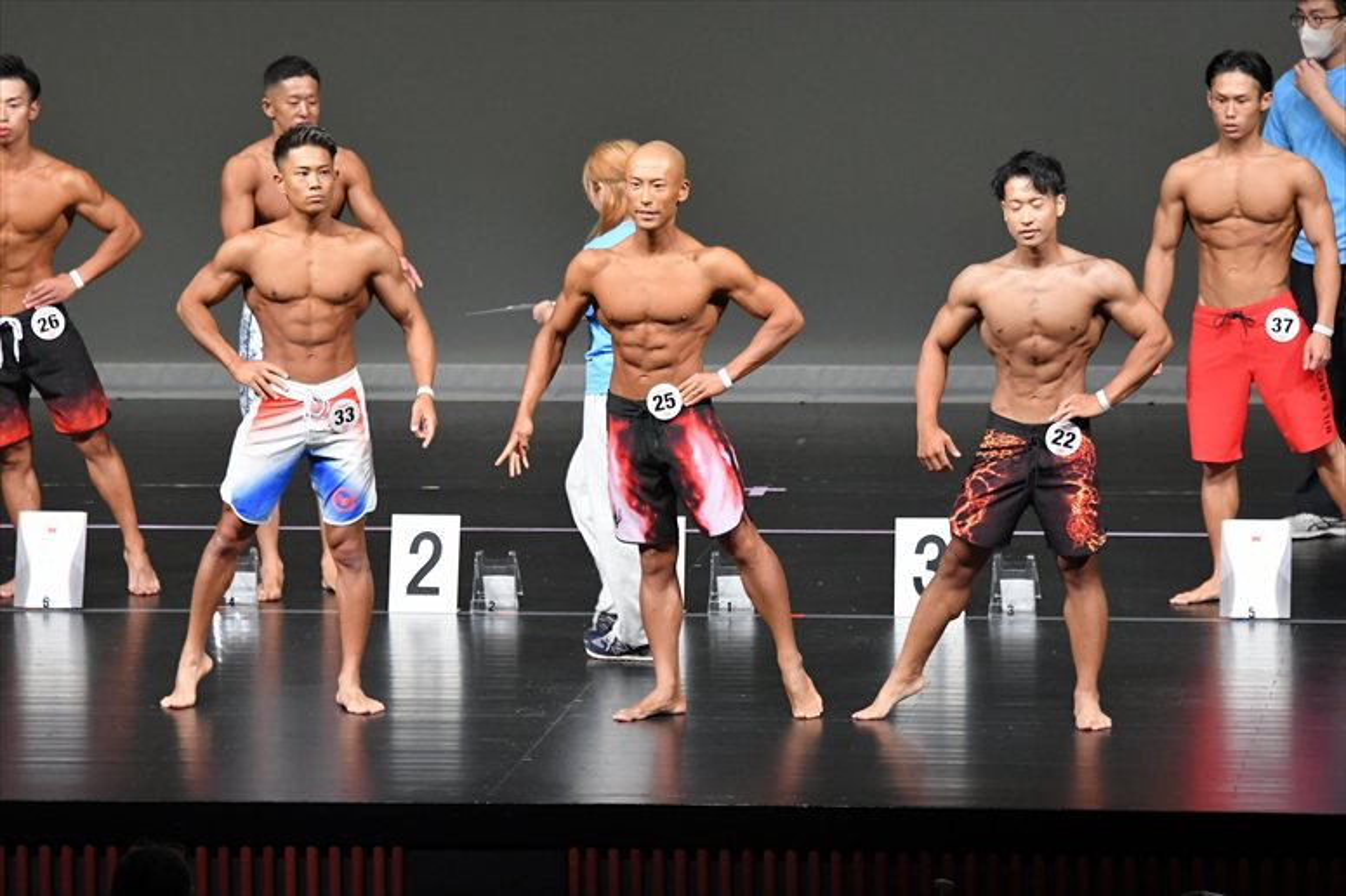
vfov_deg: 5.7
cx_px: 673
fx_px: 8969
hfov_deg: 8.6
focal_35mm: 240
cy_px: 448
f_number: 5.6
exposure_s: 1/400
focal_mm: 160
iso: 4000
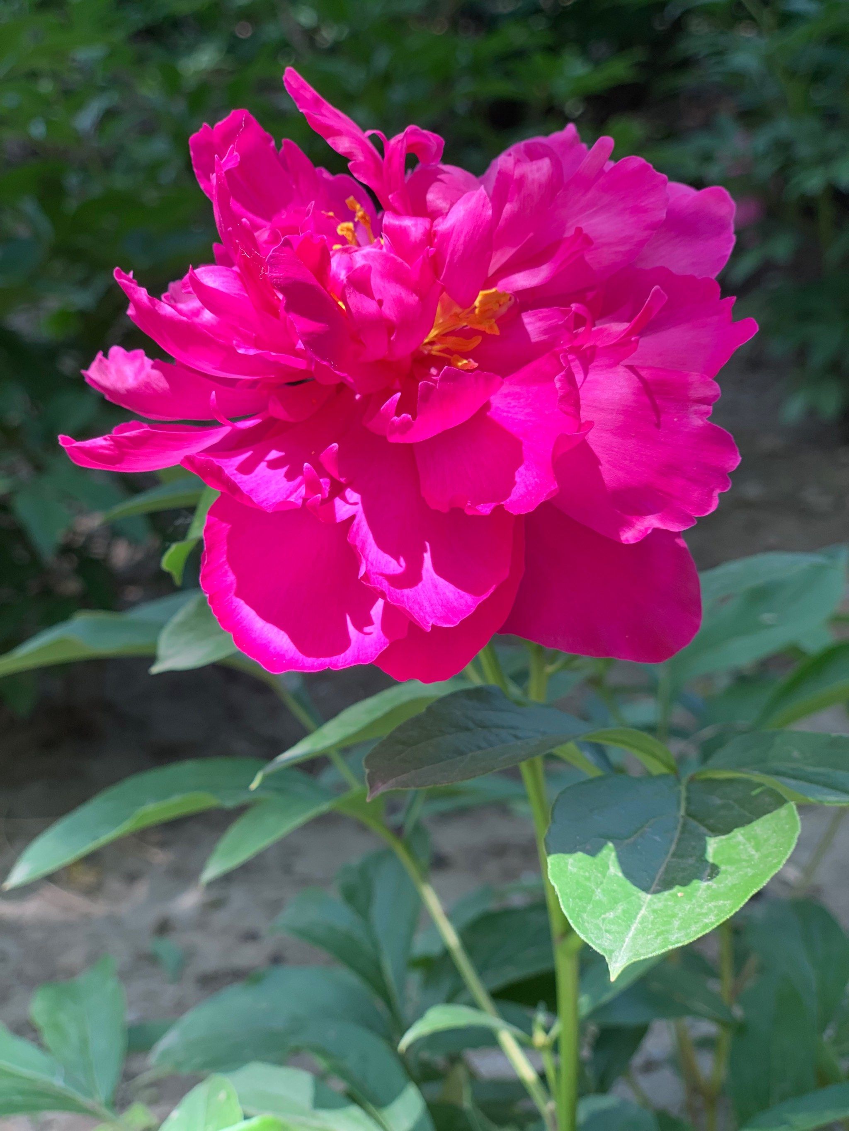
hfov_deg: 28.0
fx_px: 1700
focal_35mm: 52
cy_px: 566
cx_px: 424
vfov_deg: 36.8
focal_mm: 6
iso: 32
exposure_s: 1/122
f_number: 2.4
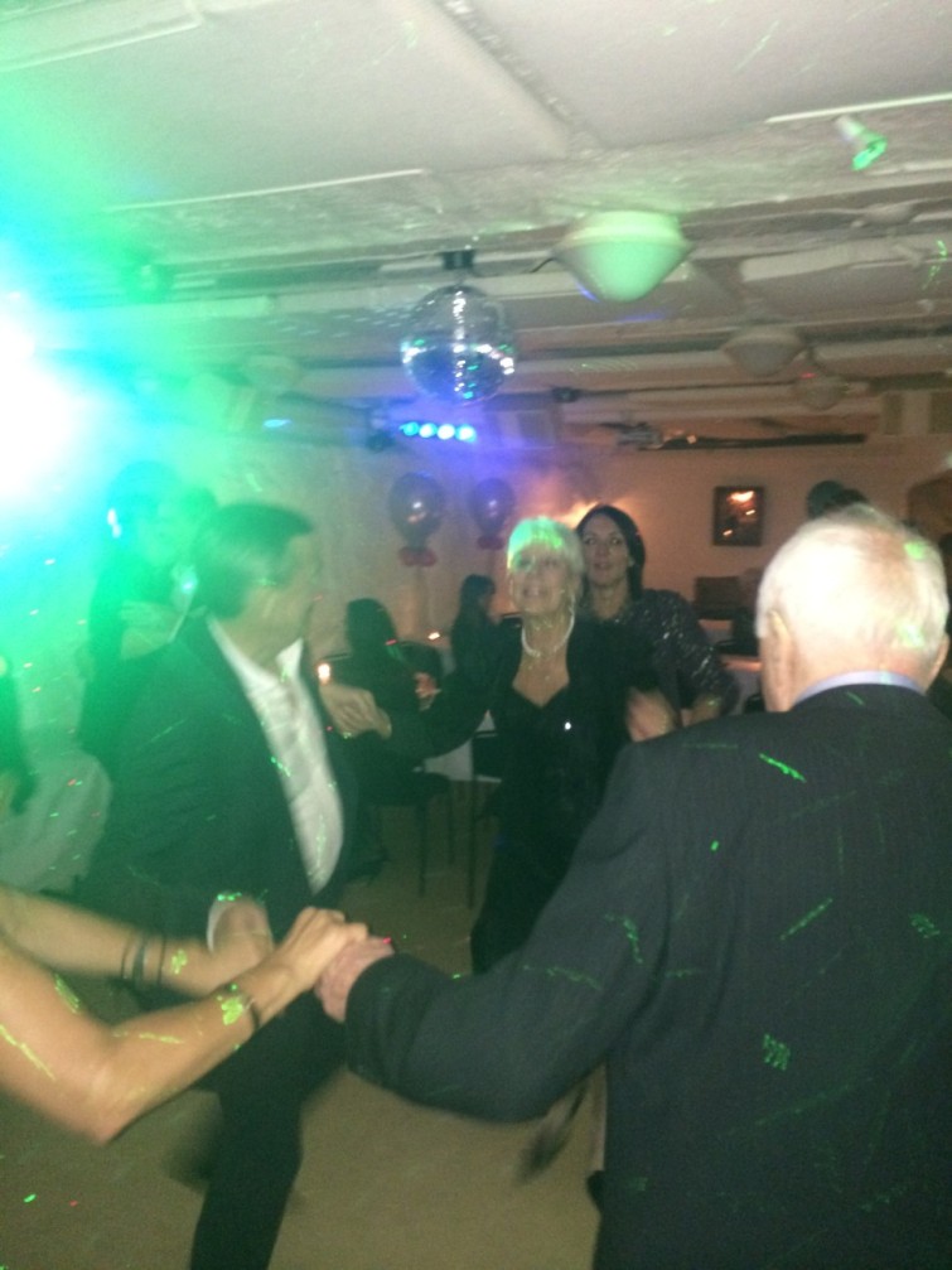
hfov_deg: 46.8
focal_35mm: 30
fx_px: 1100
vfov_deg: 60.0
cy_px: 635
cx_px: 476
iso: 400
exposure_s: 1/16
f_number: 2.2
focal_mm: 4.12
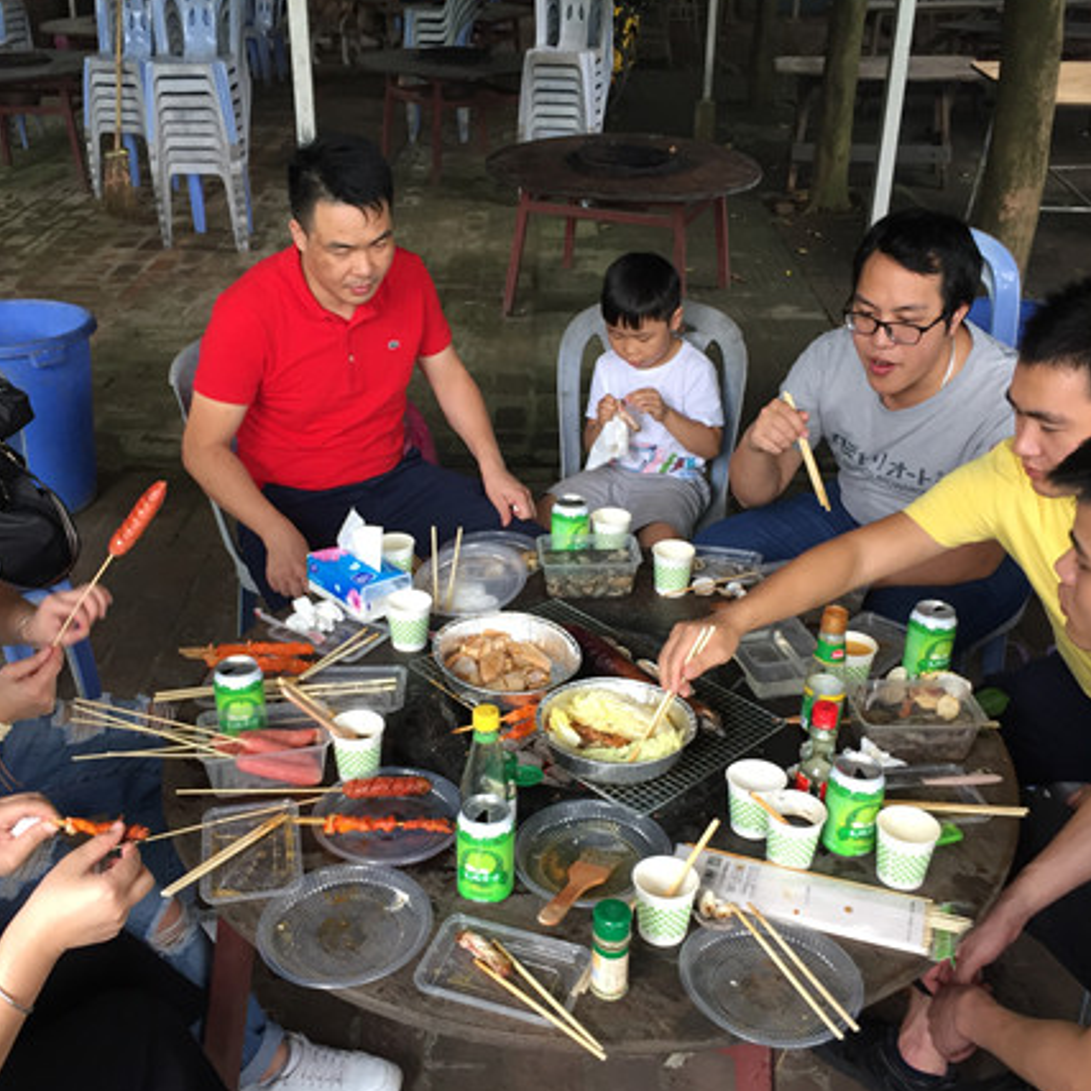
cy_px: 557
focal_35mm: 36
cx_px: 516
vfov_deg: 46.0
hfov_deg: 46.0
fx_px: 1284
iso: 32
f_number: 2.2
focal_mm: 4.15
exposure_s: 1/33
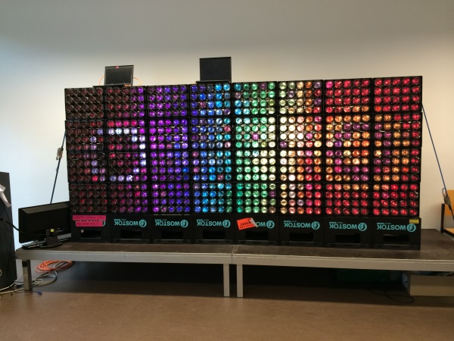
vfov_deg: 46.8
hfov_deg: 60.0
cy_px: 170
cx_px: 227
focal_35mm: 30
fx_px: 393
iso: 64
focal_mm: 4.12
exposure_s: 1/30
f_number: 2.2
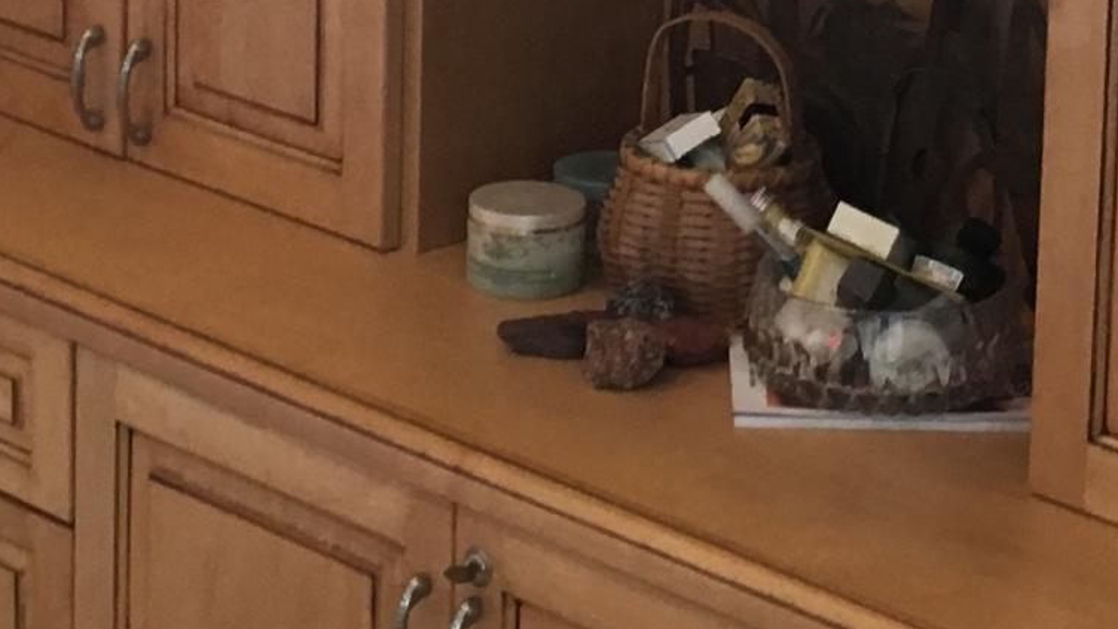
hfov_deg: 16.9
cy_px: -311
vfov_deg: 9.4
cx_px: 824
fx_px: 3735
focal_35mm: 126
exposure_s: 1/30
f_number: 2.2
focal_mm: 4.15
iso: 80
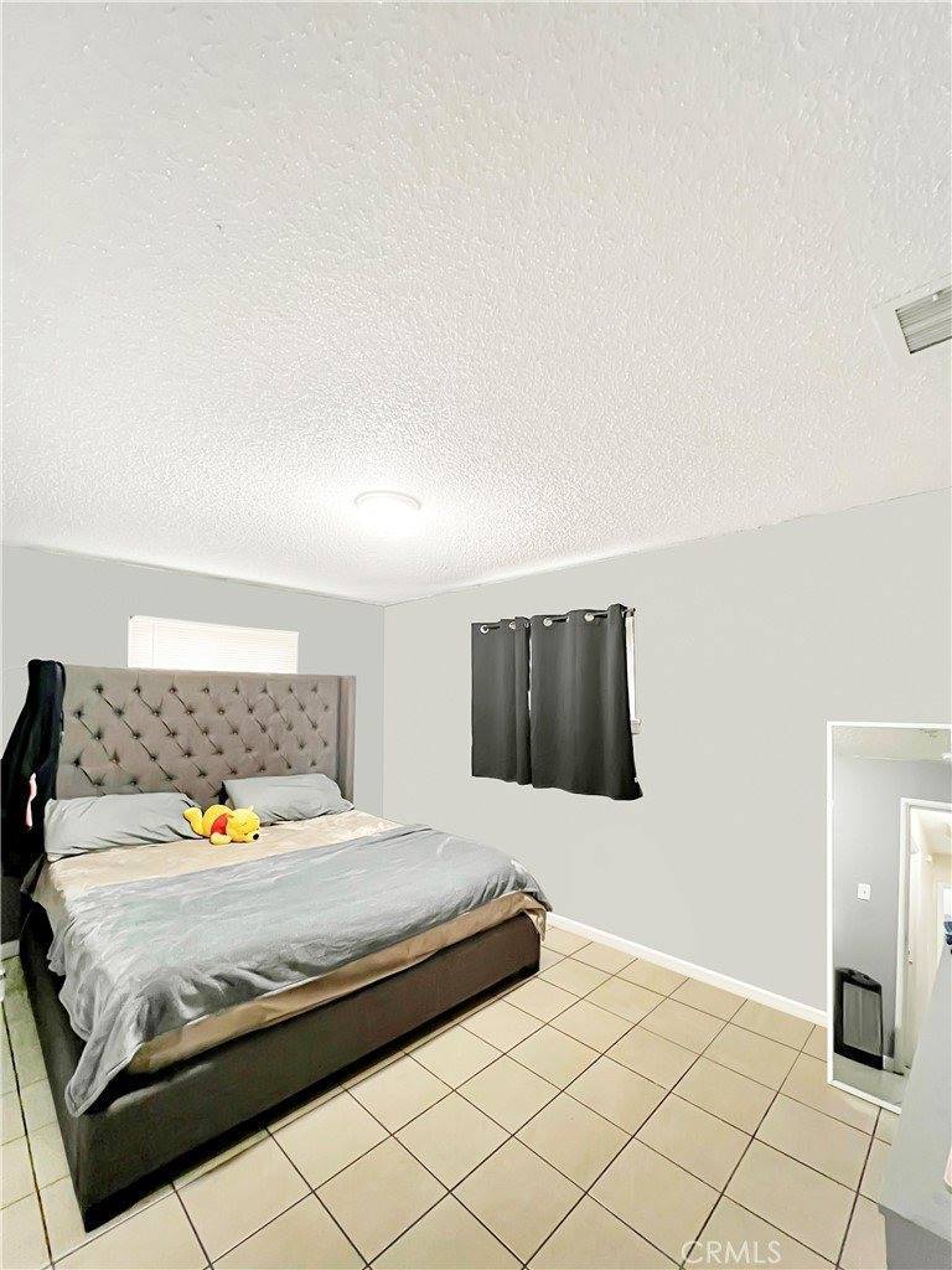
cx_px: 476
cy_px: 635
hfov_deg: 89.9
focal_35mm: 13
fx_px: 477
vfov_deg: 106.2
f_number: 1.8
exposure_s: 1/60
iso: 1000
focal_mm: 1.57
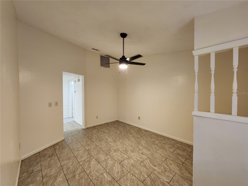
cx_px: 124
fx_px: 93
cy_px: 93
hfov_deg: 106.2
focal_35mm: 13
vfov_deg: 89.9
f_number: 2.2
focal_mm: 2.2
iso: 400
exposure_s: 1/60
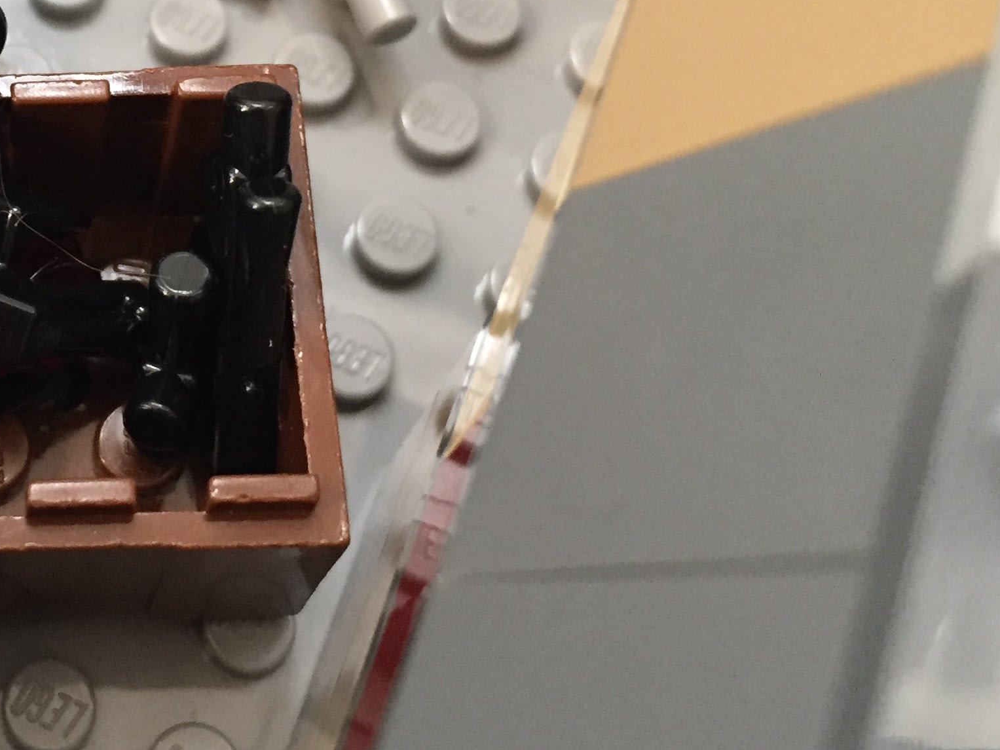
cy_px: 96
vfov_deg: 23.1
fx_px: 1791
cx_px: 22
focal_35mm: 62
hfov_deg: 29.3
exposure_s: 1/30
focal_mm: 4.15
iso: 200
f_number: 2.2
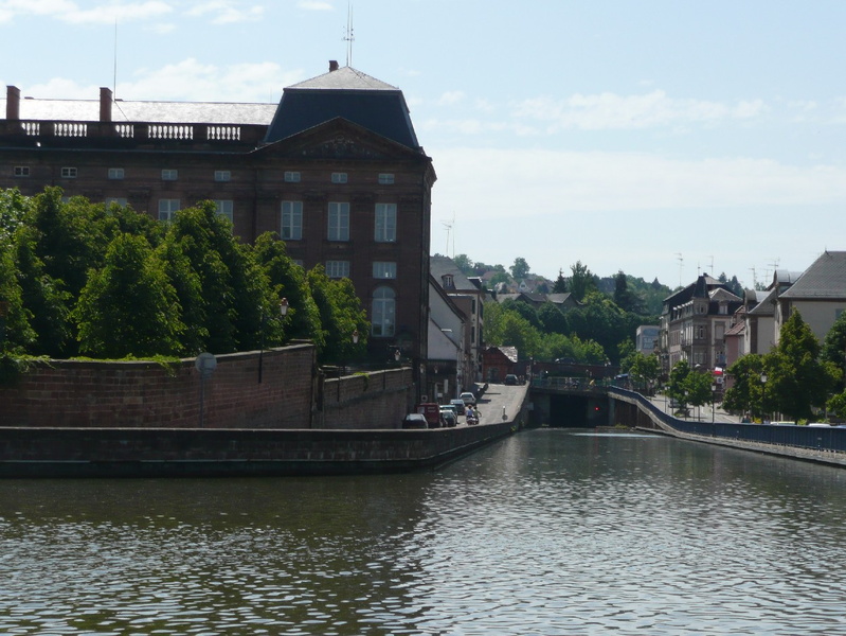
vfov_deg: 13.2
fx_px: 2738
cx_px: 423
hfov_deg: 17.6
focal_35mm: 112
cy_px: 318
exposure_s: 1/640
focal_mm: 18.4
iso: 100
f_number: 4.7
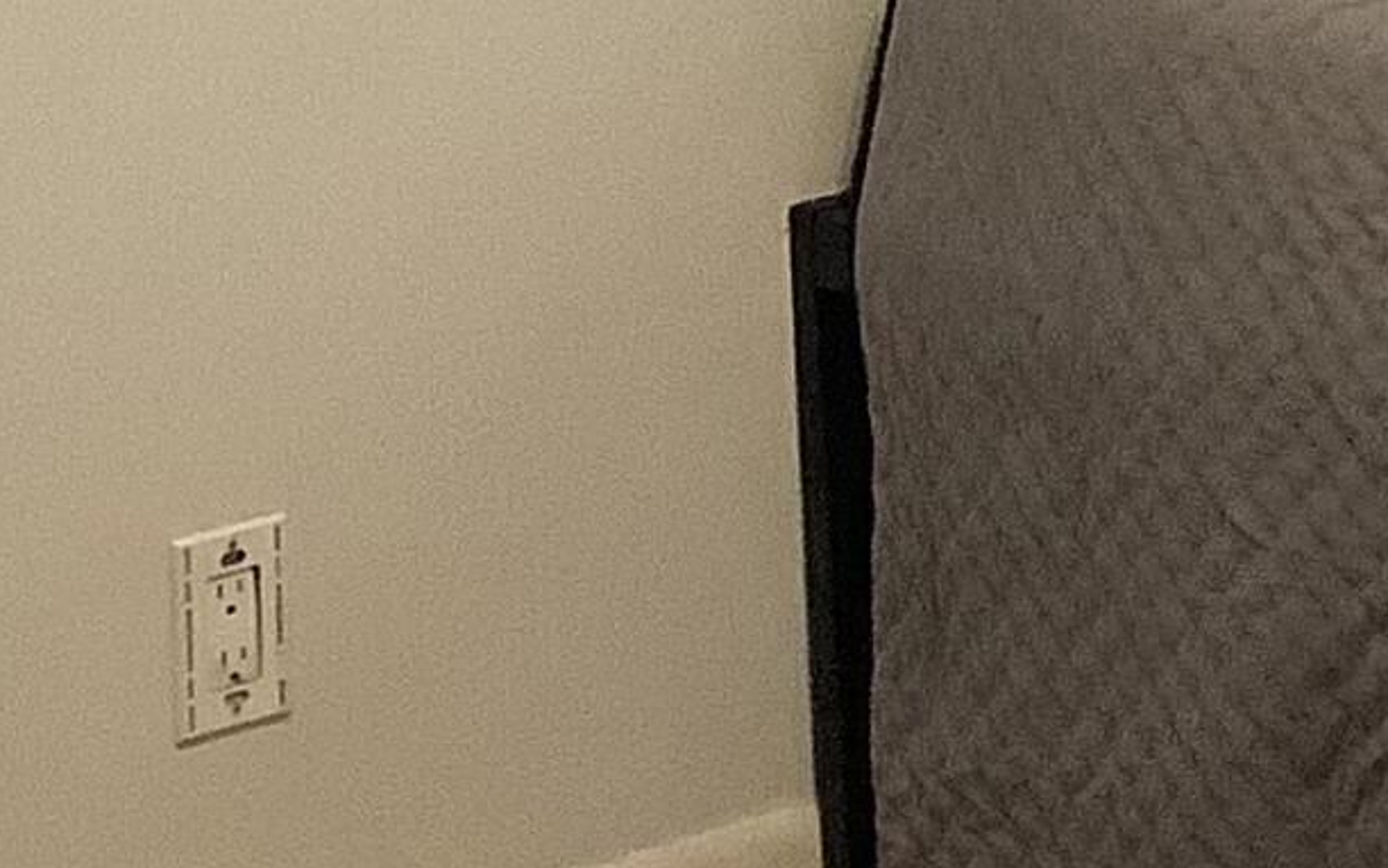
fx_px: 6092
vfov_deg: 7.7
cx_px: 2003
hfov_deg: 12.4
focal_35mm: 161
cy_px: -1040
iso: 320
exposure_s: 1/60
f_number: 2.4
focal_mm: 3.3
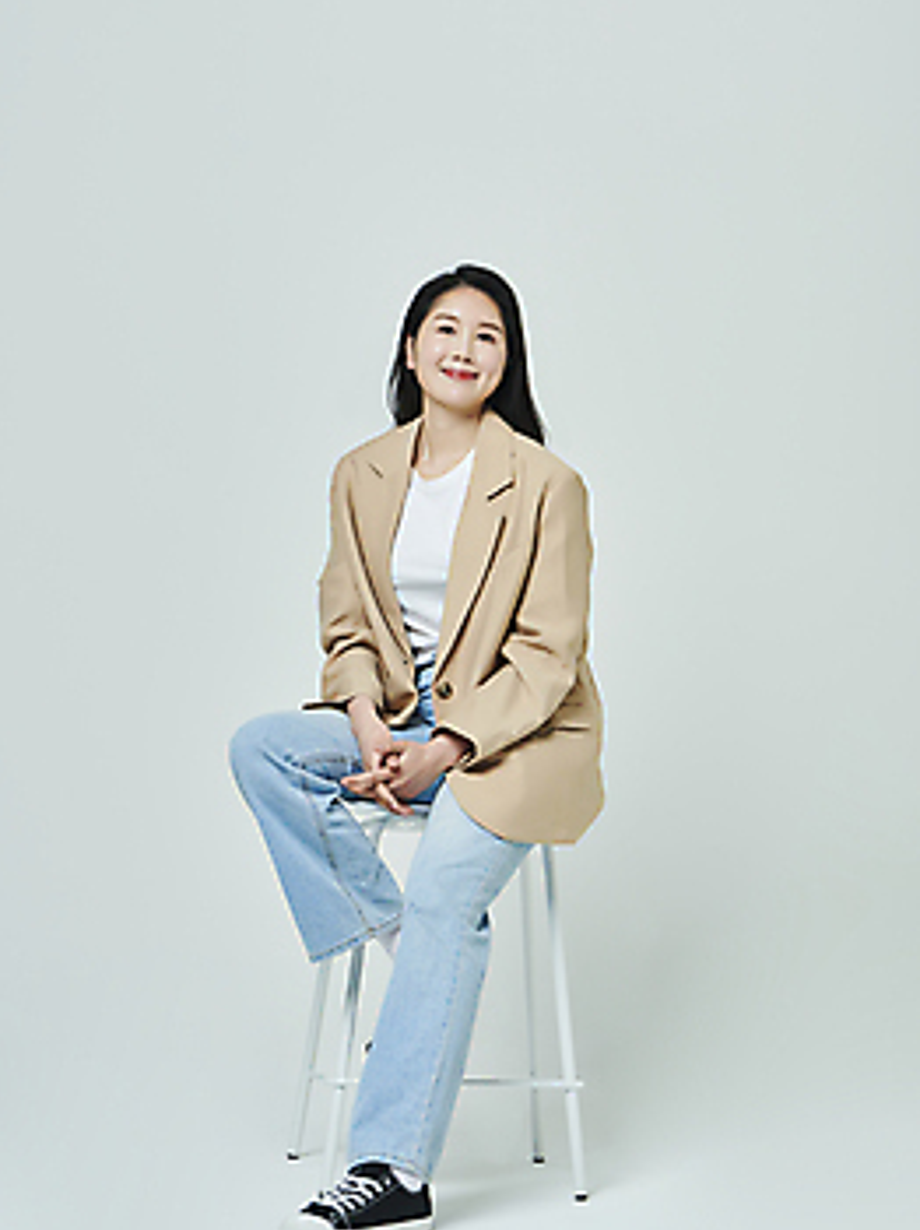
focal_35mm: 77
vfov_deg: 25.4
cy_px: 619
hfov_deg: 19.1
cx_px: 458
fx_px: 2732
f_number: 11
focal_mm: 70
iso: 100
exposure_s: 1/125
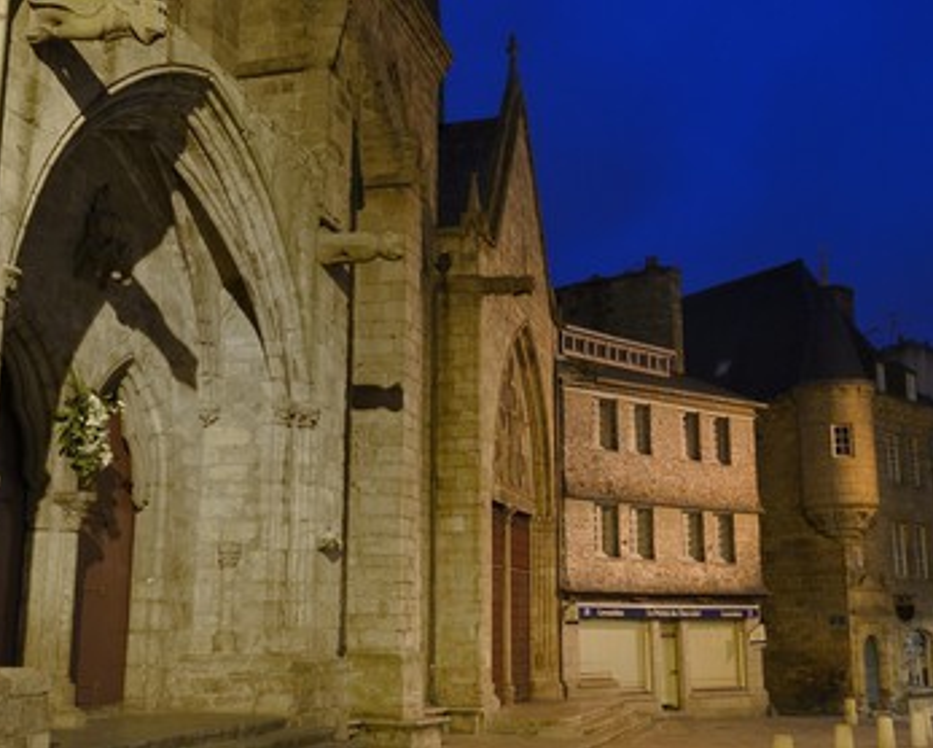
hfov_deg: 42.9
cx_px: 476
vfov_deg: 34.9
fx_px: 1188
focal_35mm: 43
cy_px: 374
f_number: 6.3
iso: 1600
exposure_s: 1/6
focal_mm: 38
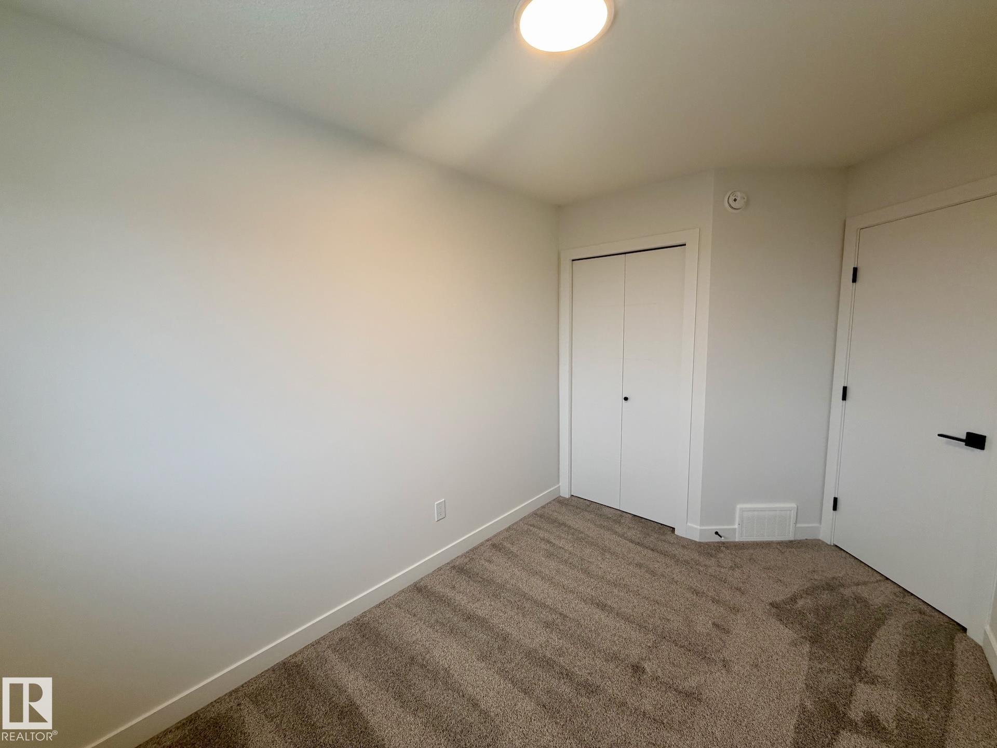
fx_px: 403
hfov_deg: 102.1
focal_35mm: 14
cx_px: 498
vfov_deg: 85.7
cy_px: 374
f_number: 2.2
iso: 125
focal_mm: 2.22
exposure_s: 1/120
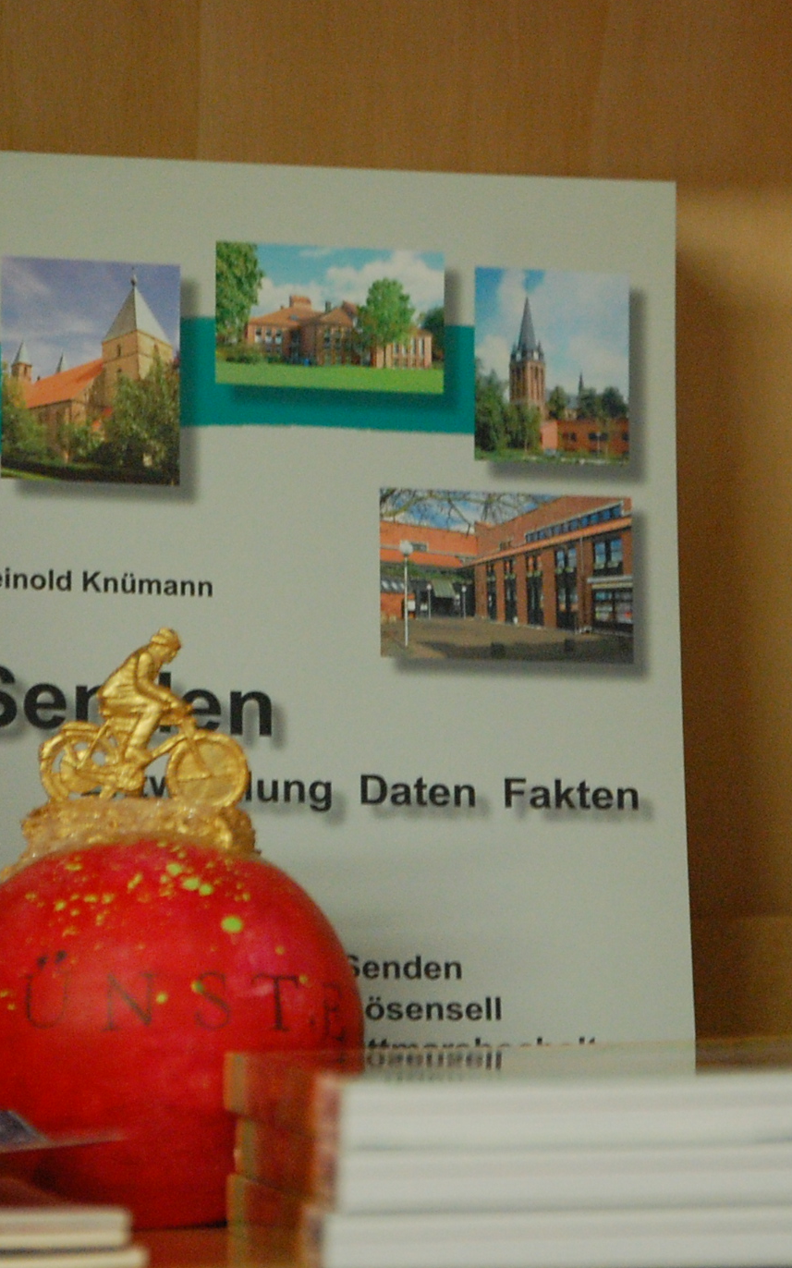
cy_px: 670
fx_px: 11707
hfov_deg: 3.9
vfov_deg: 6.2
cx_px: 506
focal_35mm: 339
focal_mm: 135
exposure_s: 1/30
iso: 1600
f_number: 5
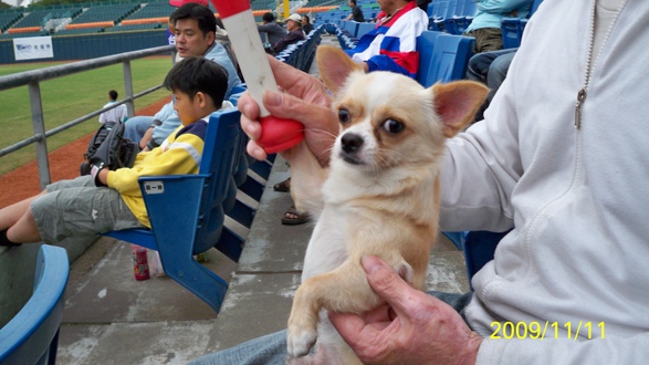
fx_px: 671
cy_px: 145
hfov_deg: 51.6
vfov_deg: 30.3
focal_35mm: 39
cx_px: 327
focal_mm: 6.3
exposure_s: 1/125
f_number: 3.1
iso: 80
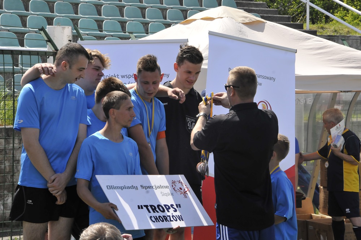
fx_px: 1127
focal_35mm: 112
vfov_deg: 12.1
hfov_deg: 18.2
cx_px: 180
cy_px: 120
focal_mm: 75
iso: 800
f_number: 13
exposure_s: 1/640
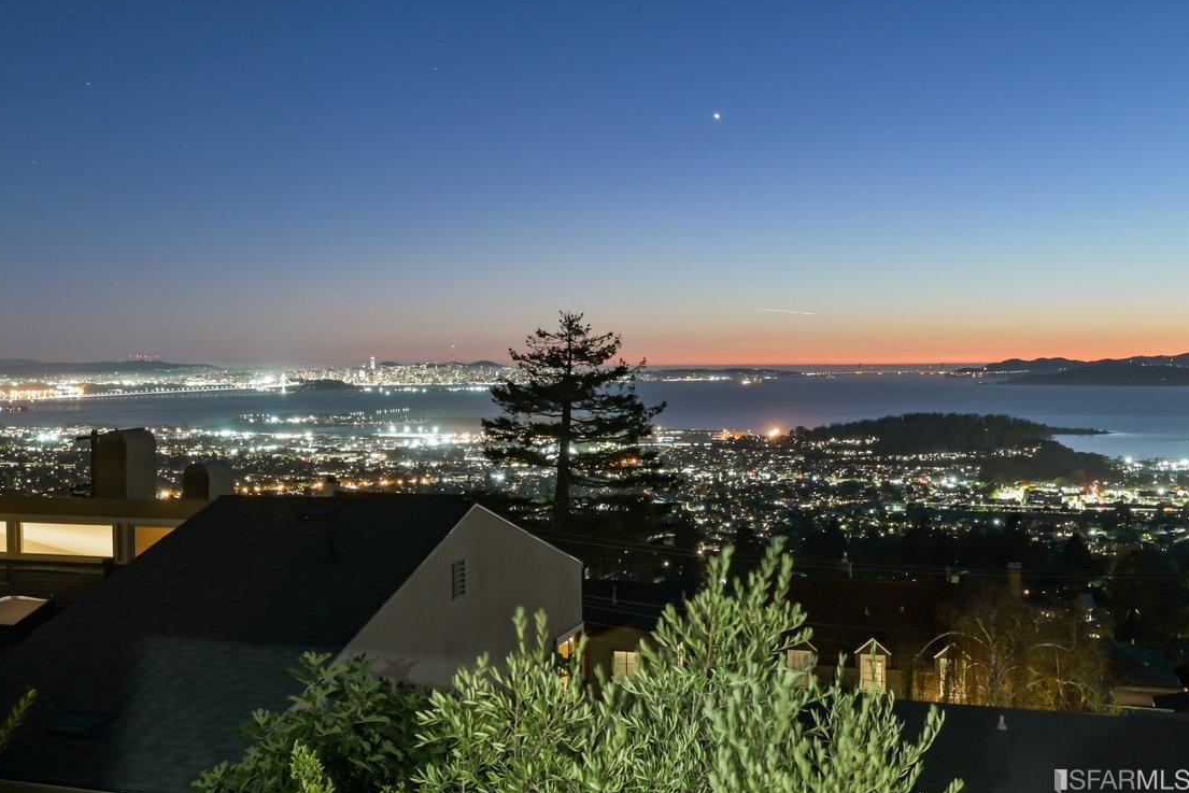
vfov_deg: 35.0
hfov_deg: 50.6
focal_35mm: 38
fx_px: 1255
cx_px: 549
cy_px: 366
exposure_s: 8
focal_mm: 23.5
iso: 400
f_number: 10
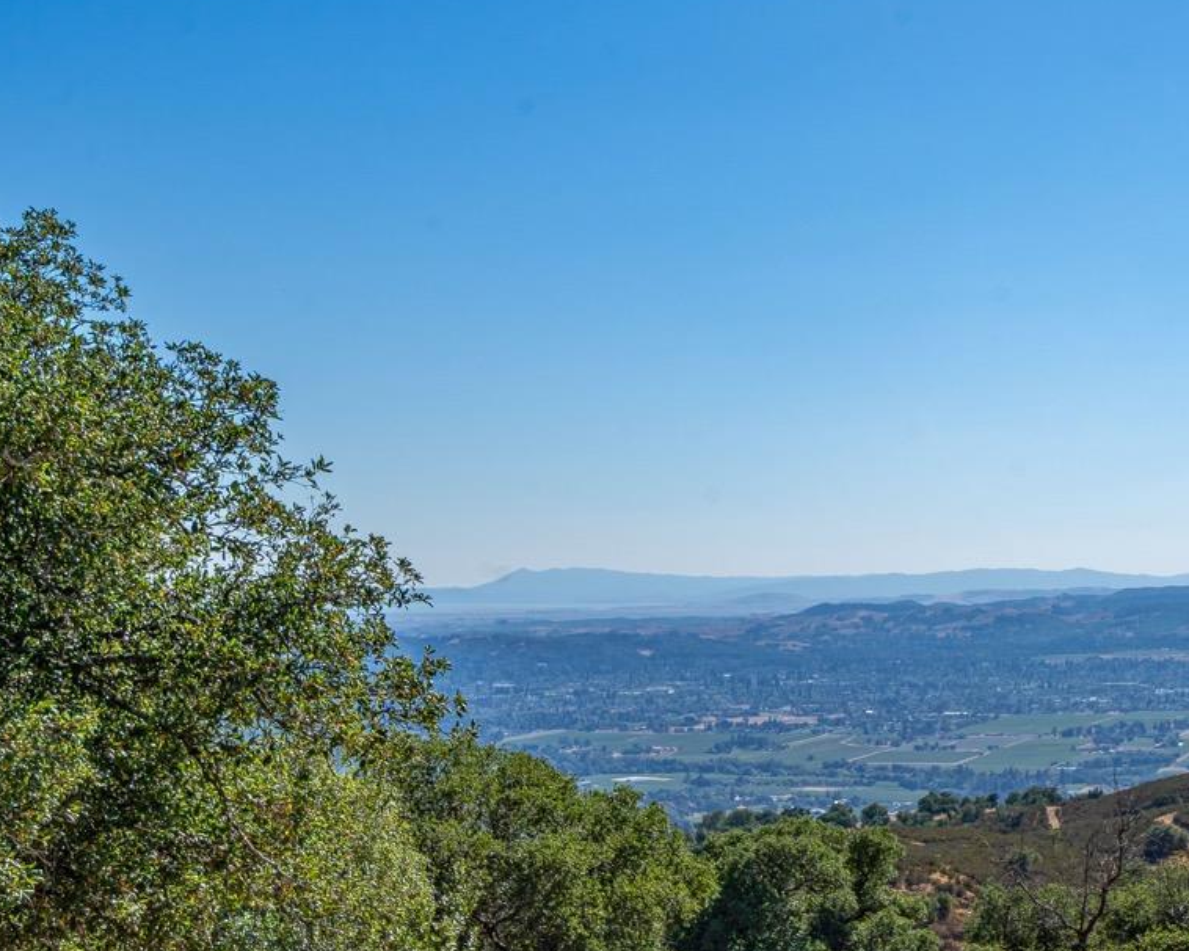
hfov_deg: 28.0
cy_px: 463
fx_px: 2287
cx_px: 1085
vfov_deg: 23.5
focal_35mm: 65
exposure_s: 1/640
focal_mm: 35
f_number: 11
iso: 320
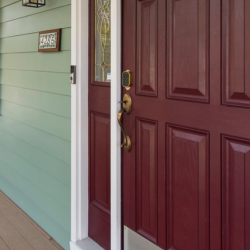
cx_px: 89
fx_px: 302
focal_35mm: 37
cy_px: 59
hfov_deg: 44.5
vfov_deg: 43.3
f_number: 5
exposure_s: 1/100
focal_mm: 10
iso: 100
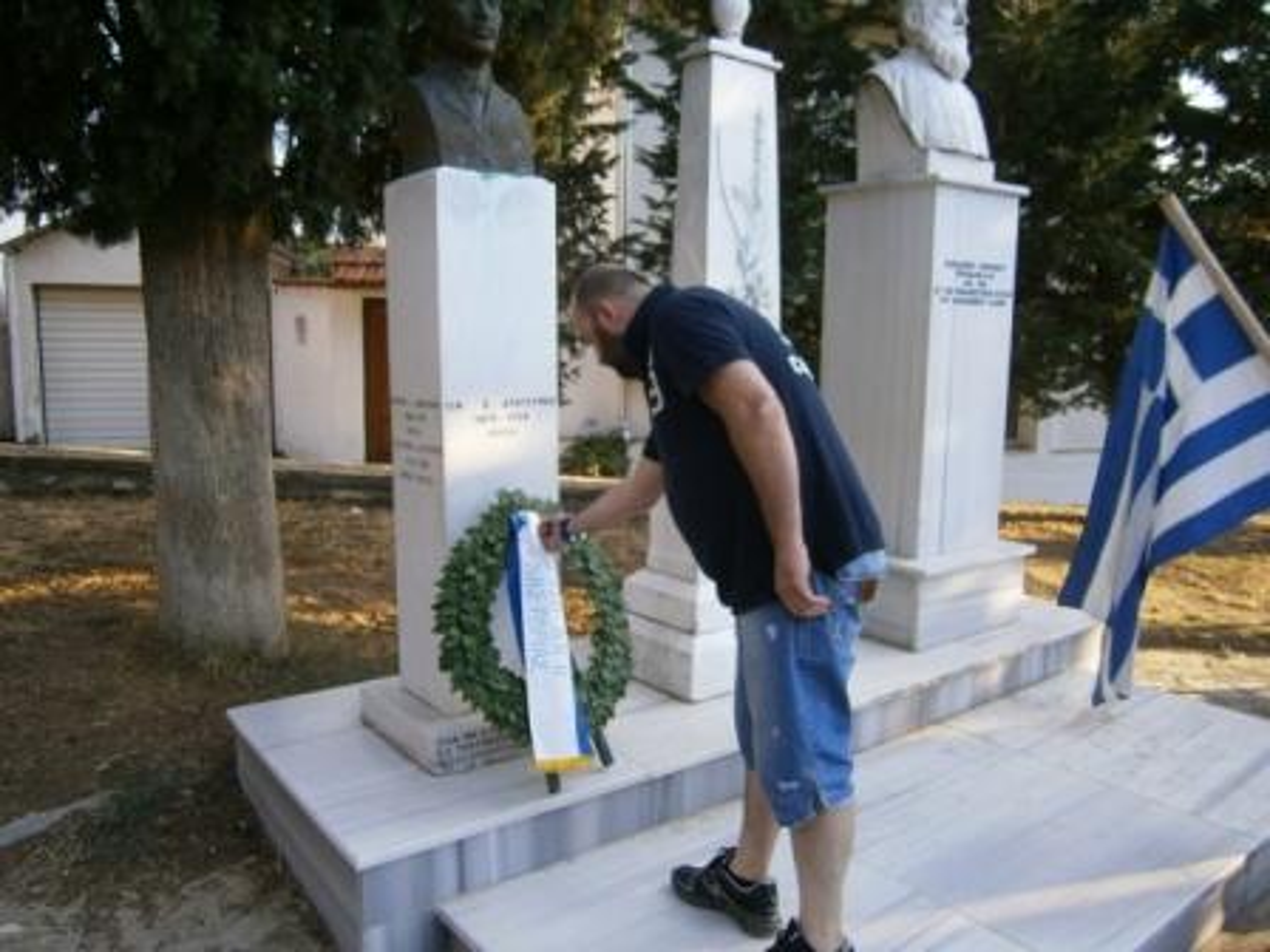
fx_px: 954
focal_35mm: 26
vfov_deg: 53.1
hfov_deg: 67.3
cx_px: 635
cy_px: 476
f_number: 2.8
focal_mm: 4.7
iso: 80
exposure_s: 1/160
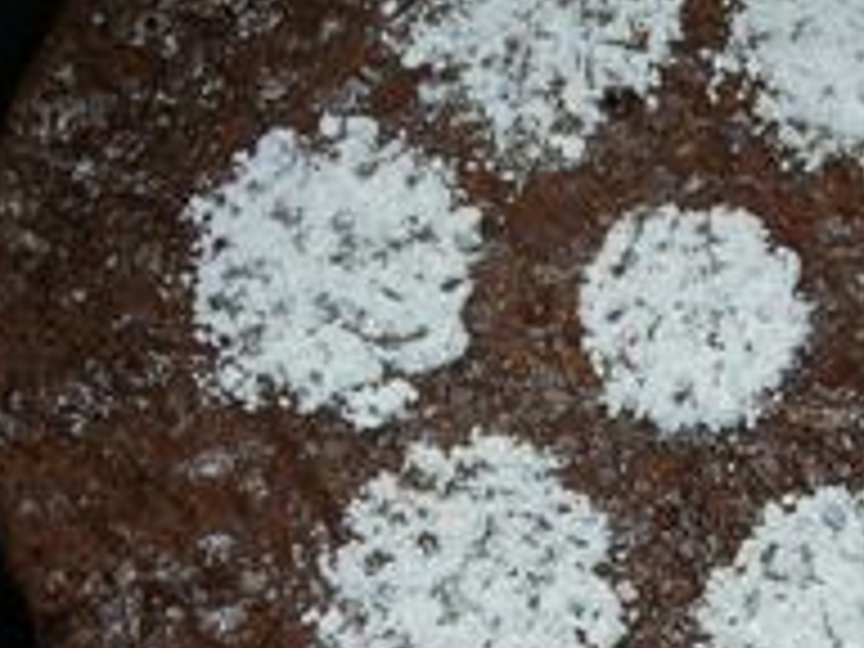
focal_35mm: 96
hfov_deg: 20.3
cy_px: 416
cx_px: 666
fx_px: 2396
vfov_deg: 15.4
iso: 64
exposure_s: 1/60.1
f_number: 2.8
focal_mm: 7.8
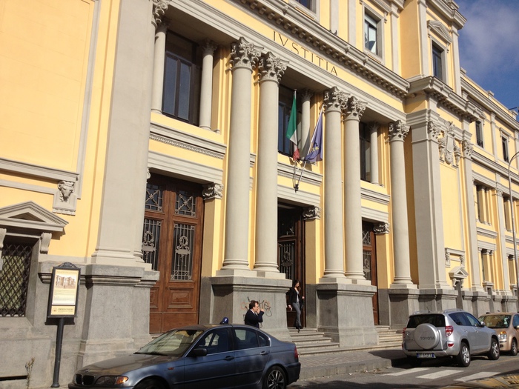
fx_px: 525
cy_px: 194
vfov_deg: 40.7
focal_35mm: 35
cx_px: 260
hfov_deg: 52.6
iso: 50
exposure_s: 1/2632
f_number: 2.4
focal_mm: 4.28
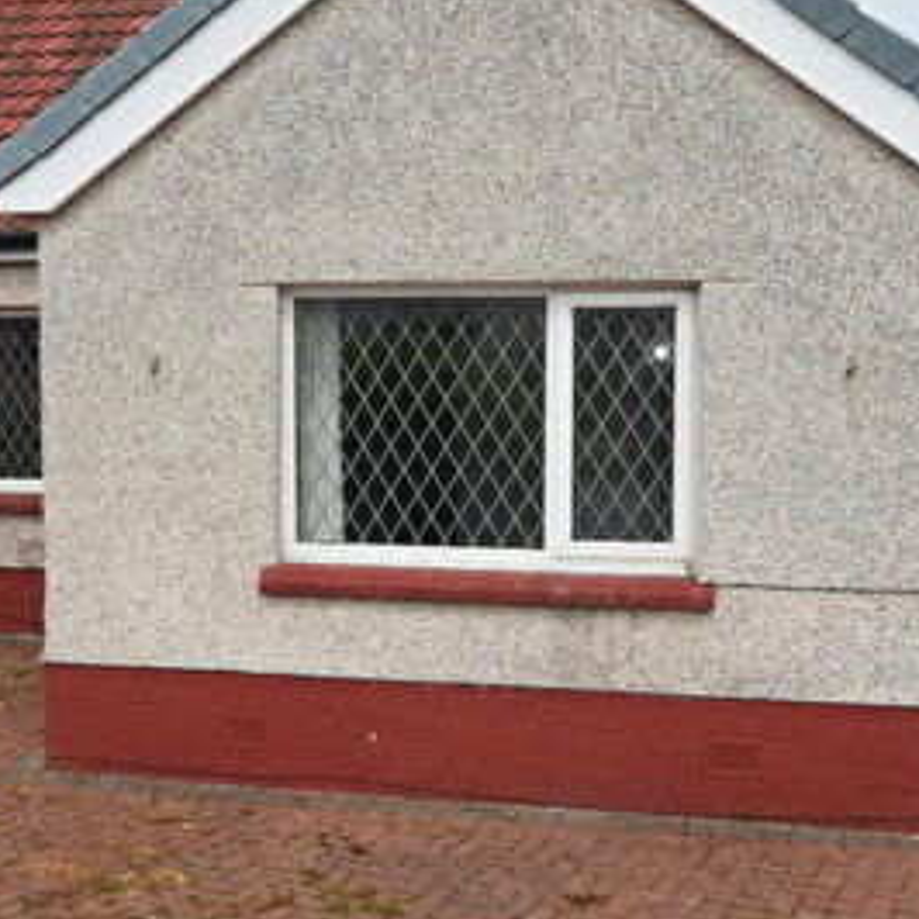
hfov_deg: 35.8
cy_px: 458
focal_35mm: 47
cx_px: 342
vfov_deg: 36.1
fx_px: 1412
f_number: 9
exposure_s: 1/200
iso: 100
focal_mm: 14
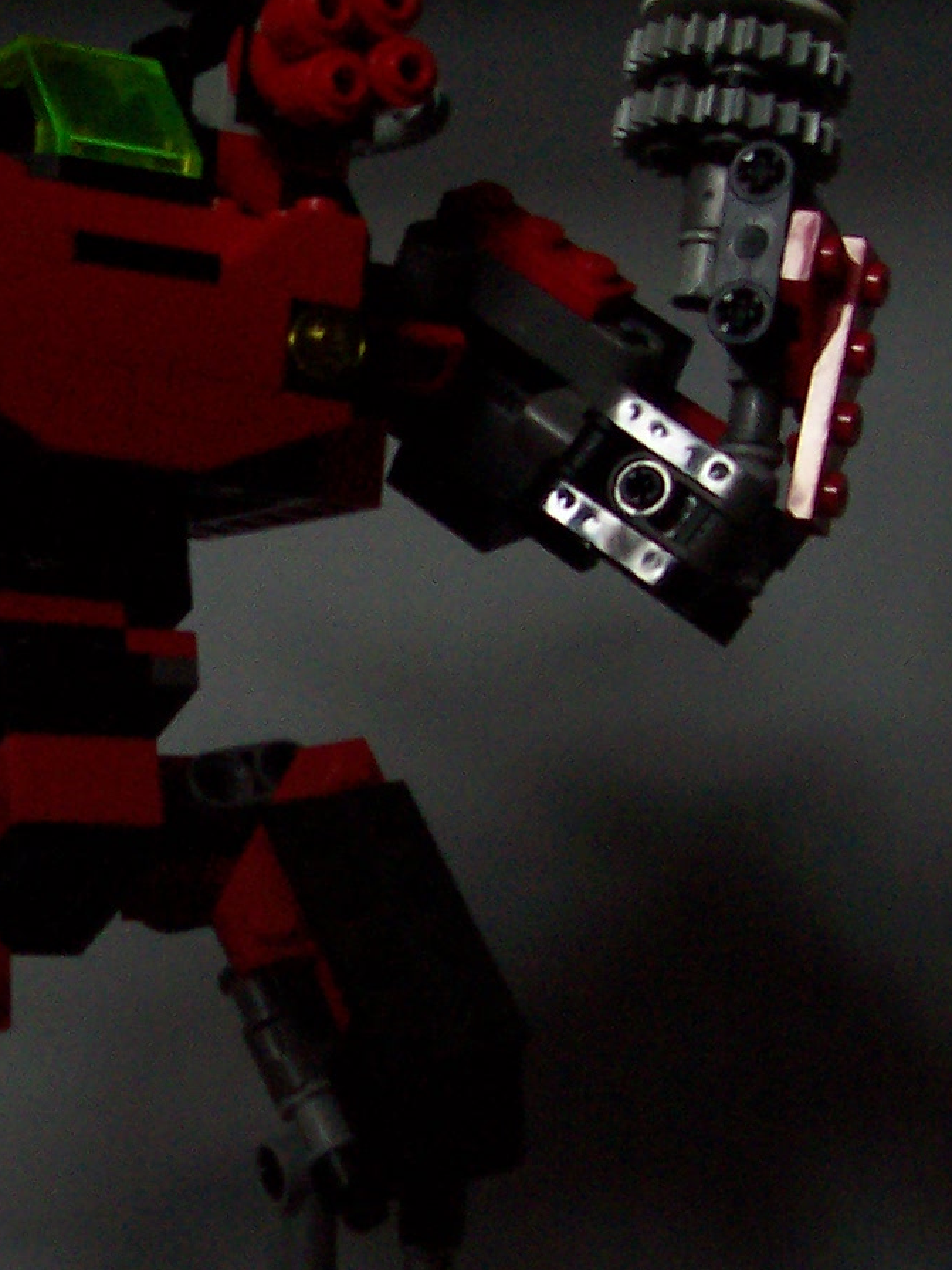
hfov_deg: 17.3
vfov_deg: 23.3
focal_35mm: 84
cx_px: 78
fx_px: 3081
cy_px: 700
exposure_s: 1/8
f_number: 2.8
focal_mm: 5.6
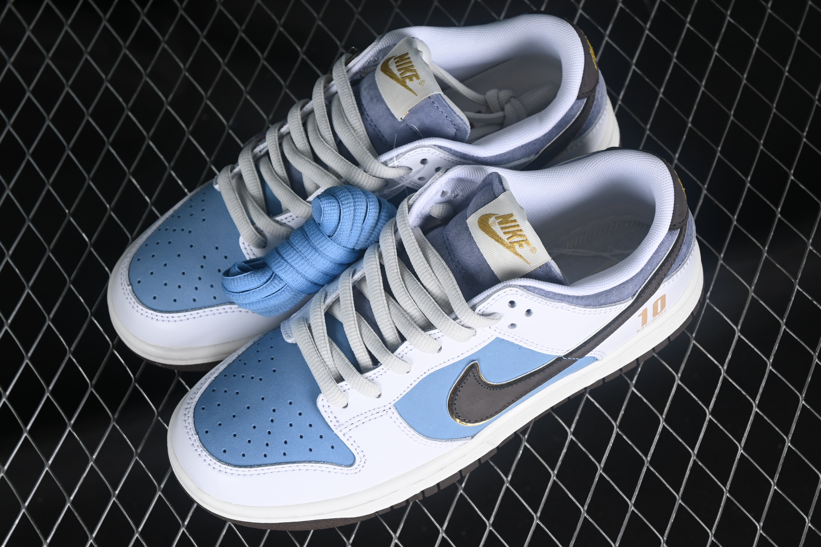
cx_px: 410
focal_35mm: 75
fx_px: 1710
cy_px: 274
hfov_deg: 27.0
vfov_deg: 18.2
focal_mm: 50
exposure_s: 1/80
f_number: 7.1
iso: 160
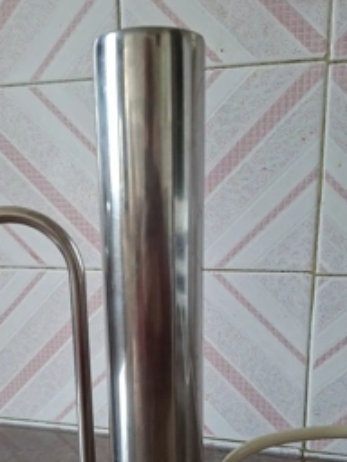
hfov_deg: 39.5
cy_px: 310
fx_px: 481
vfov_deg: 50.4
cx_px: 139
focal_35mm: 36
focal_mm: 5.54
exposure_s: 1/100
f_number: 1.8
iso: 200
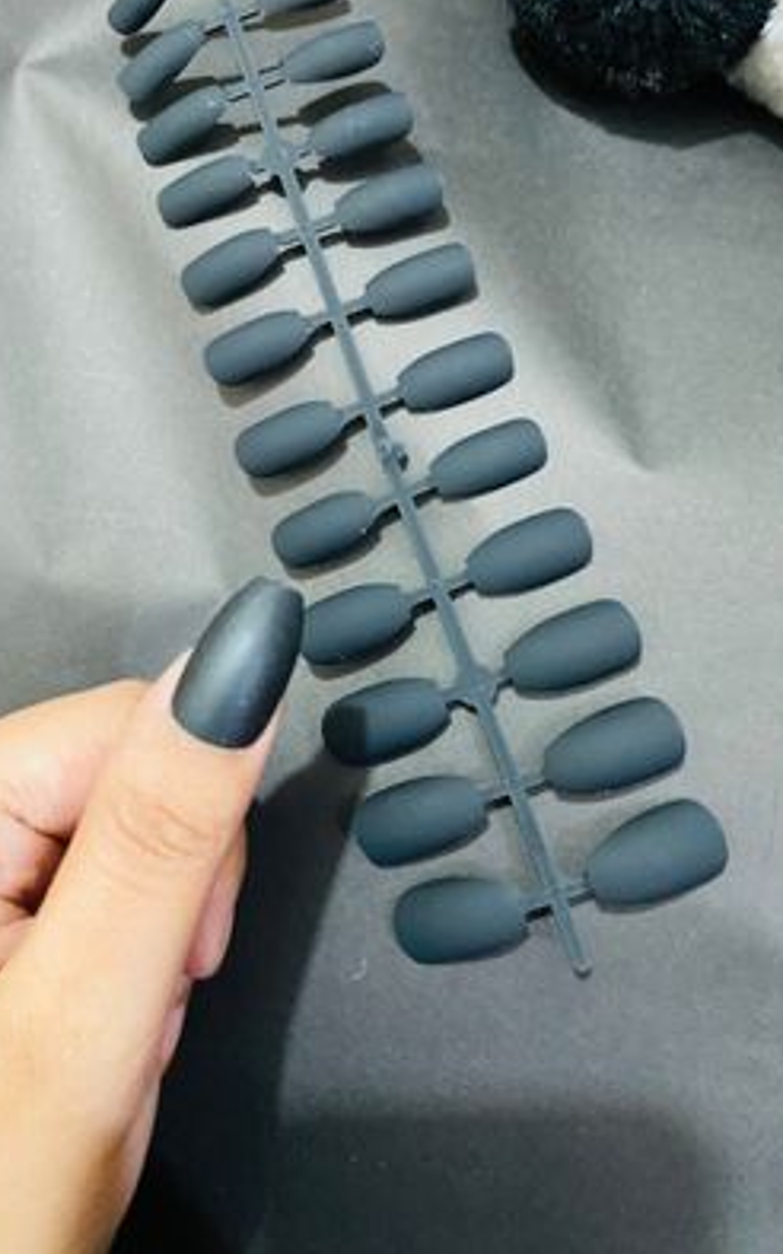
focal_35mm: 28
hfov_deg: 44.5
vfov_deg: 66.5
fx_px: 957
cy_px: 627
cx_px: 385
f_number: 1.8
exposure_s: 1/25
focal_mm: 4.25
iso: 640
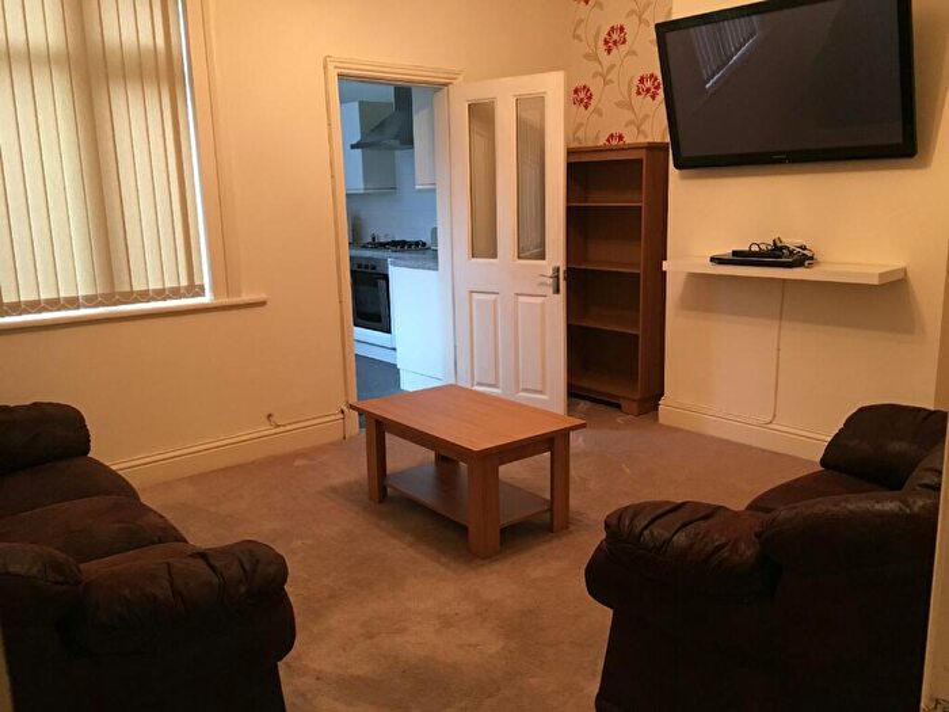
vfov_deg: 48.2
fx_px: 795
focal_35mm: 29
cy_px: 356
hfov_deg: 61.7
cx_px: 474
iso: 200
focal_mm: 4.15
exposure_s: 1/20
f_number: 2.2
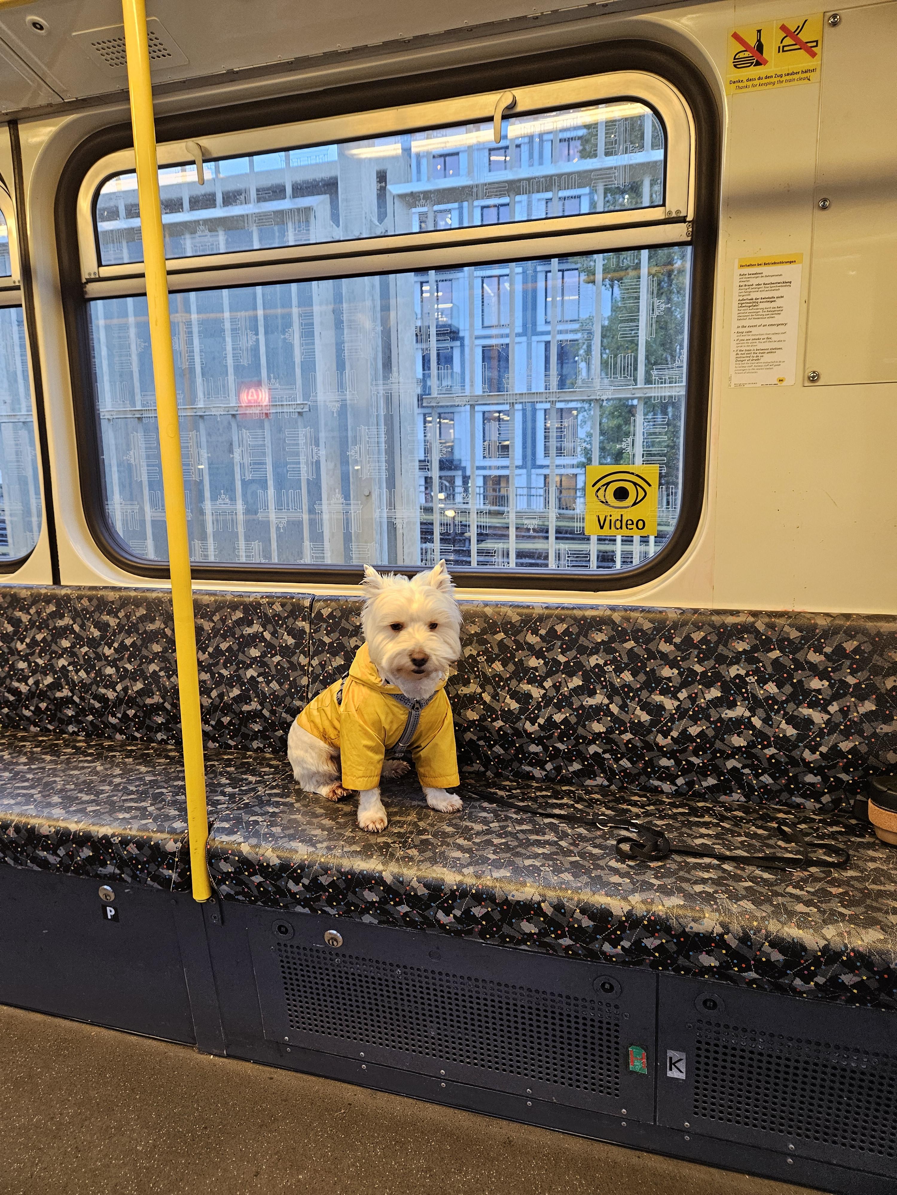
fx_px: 795
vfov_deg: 73.9
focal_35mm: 23
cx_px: 448
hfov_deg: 58.9
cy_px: 598
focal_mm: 5.4
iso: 320
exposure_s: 1/142
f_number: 1.8
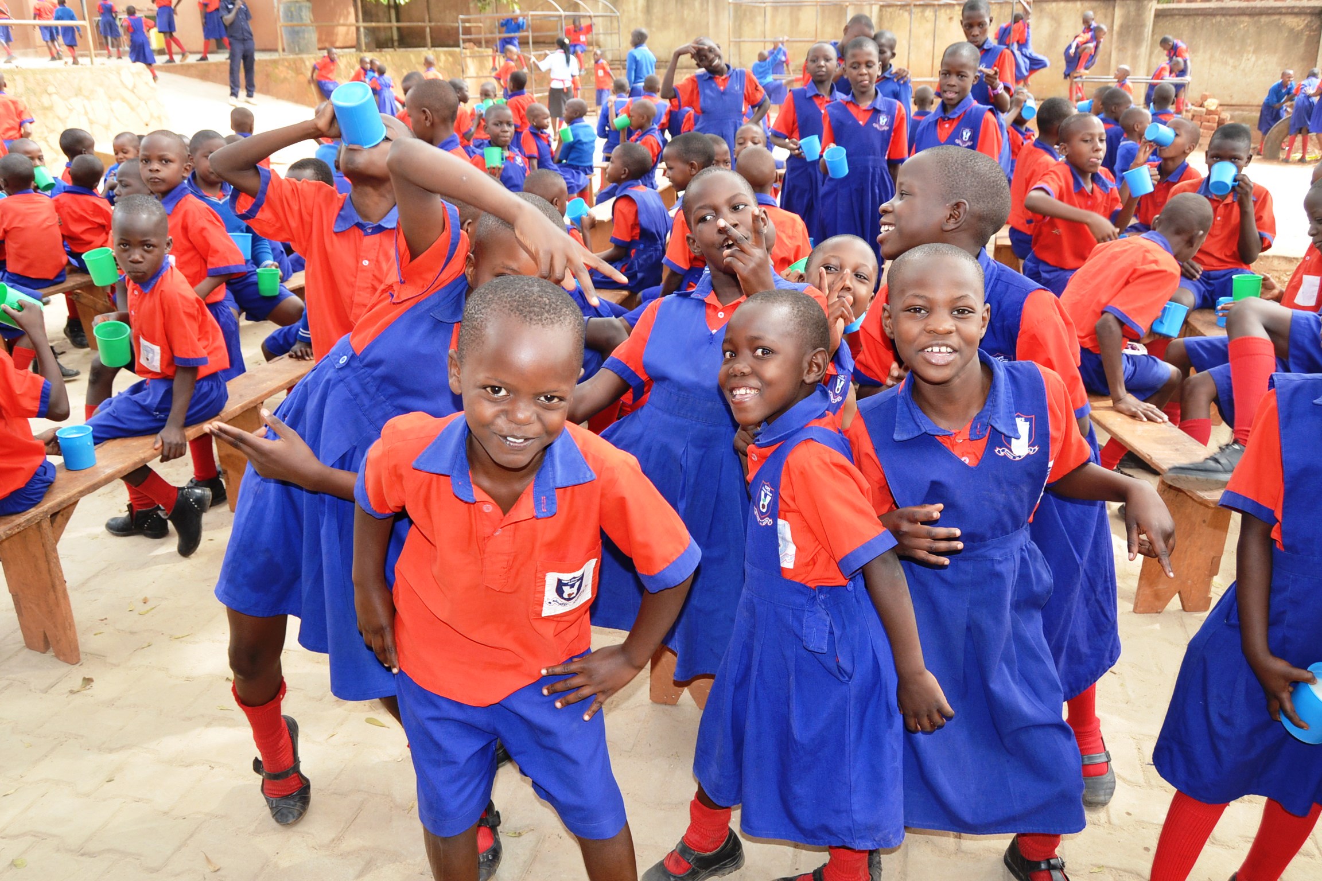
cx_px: 661
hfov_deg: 67.4
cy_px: 440
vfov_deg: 47.9
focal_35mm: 27
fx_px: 991
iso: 400
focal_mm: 18
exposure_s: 1/200
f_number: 5.6
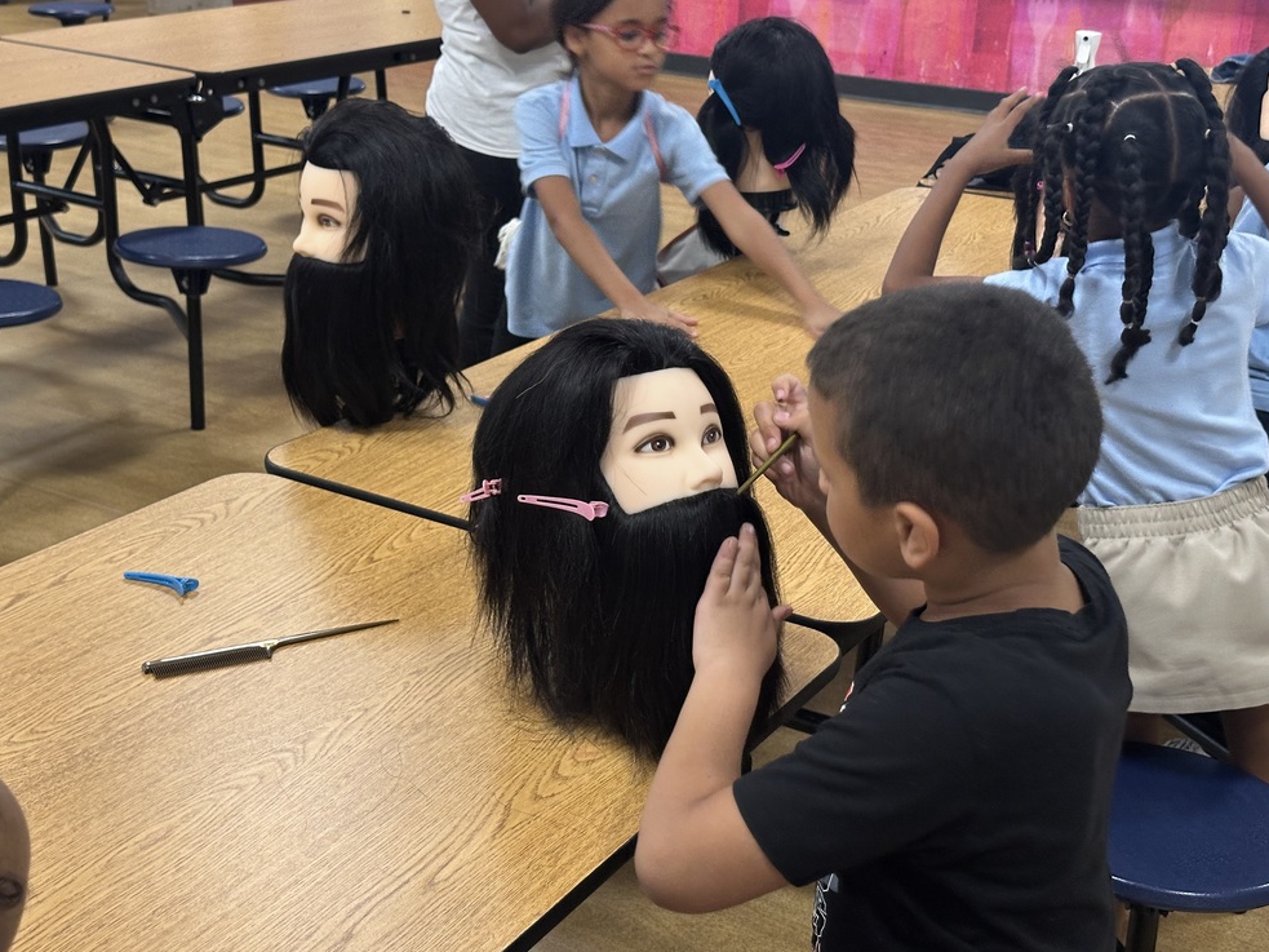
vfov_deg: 29.1
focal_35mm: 50
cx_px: 648
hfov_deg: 38.2
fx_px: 1833
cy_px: 482
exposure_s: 1/40
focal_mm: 6.86
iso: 250
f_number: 1.78
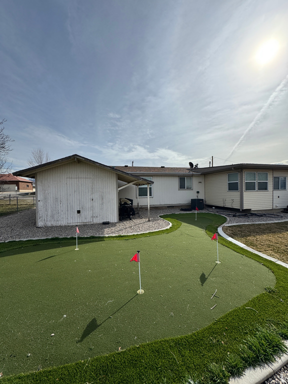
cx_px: 144
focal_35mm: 14
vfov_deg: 102.1
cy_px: 192
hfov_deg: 85.7
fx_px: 155
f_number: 2.2
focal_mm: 2.22
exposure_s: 1/3717
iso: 40
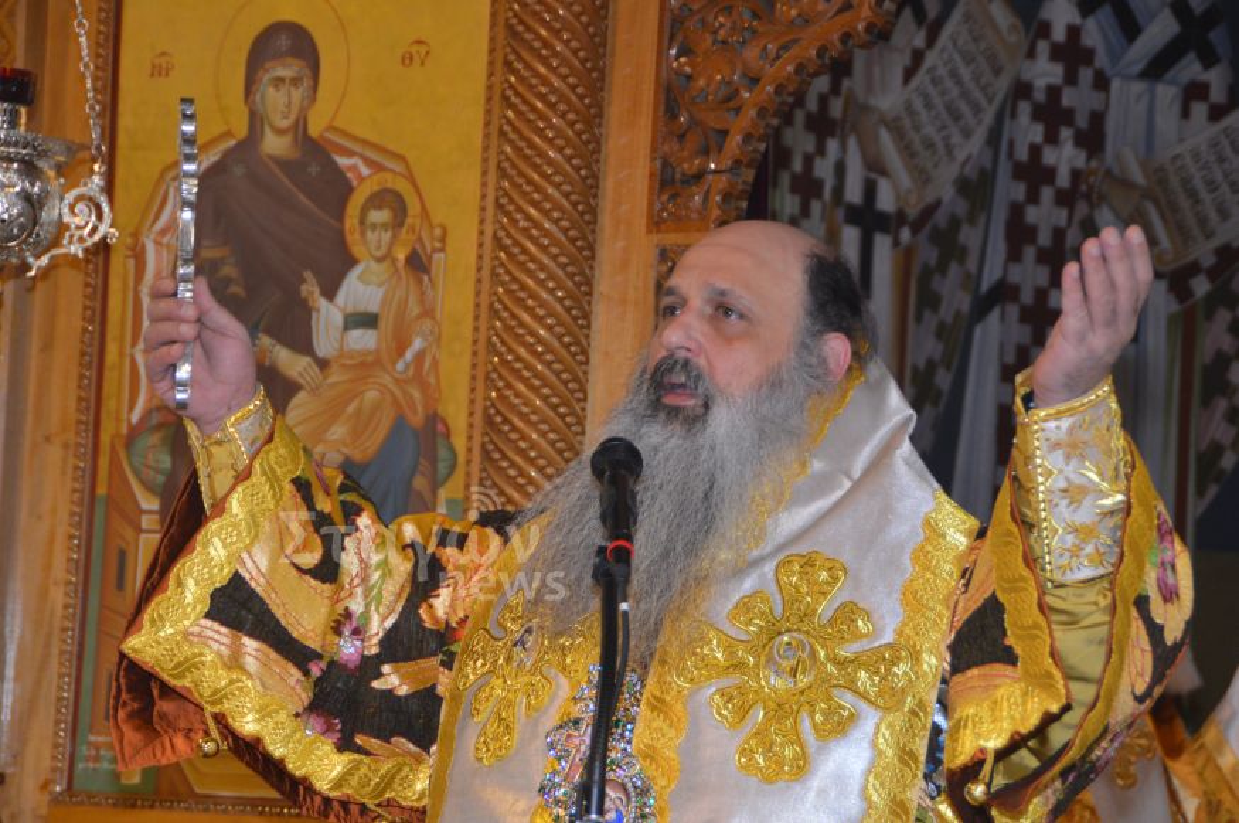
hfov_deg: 15.9
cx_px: 620
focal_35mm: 129
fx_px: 4434
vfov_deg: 10.6
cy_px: 412
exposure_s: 1/60
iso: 800
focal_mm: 86
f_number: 5.6
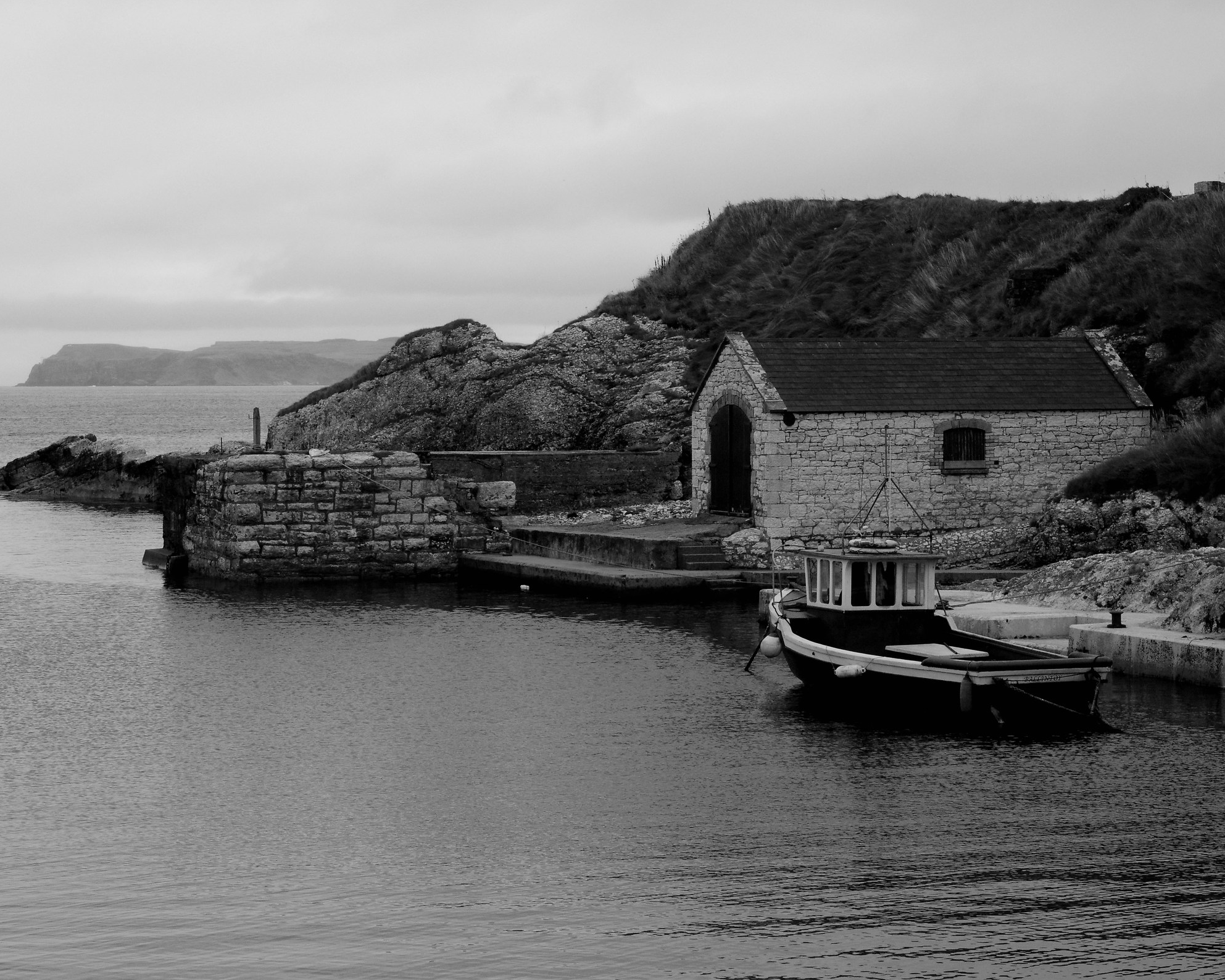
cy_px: 489
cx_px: 518
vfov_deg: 18.1
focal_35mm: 85
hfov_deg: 22.5
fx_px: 3082
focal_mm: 50
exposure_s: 1/1000
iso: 800
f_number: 9
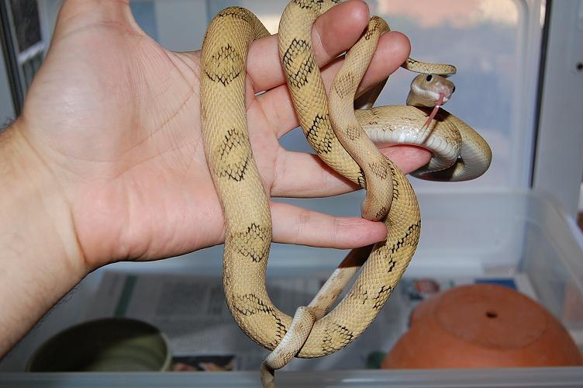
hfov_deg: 43.6
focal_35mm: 45
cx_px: 292
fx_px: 728
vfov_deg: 29.8
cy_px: 194
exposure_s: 1/250
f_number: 5.6
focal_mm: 30
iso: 400
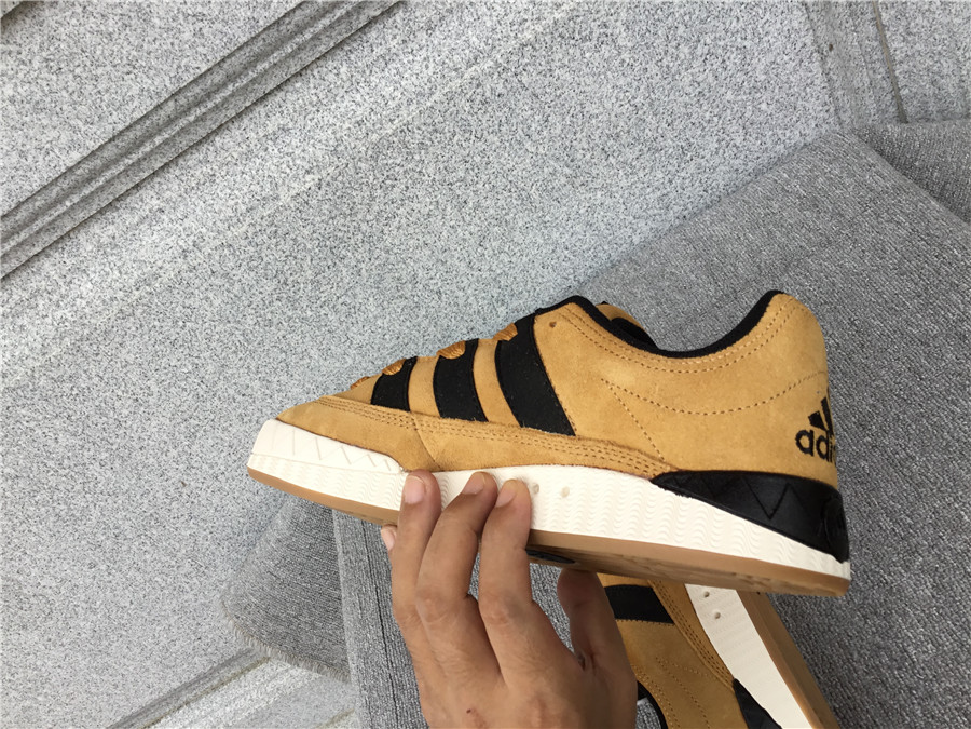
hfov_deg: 58.4
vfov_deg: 45.4
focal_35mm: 31
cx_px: 486
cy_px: 364
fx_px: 870
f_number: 2.4
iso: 25
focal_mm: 3.3
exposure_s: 1/117
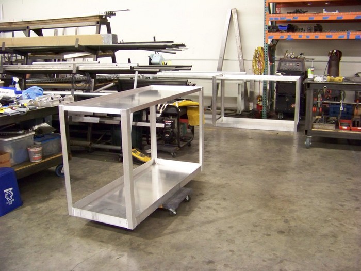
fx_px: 375
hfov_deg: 51.4
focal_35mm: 36
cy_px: 136
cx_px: 180
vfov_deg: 39.7
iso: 400
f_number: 2.8
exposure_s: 1/20
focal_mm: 5.85
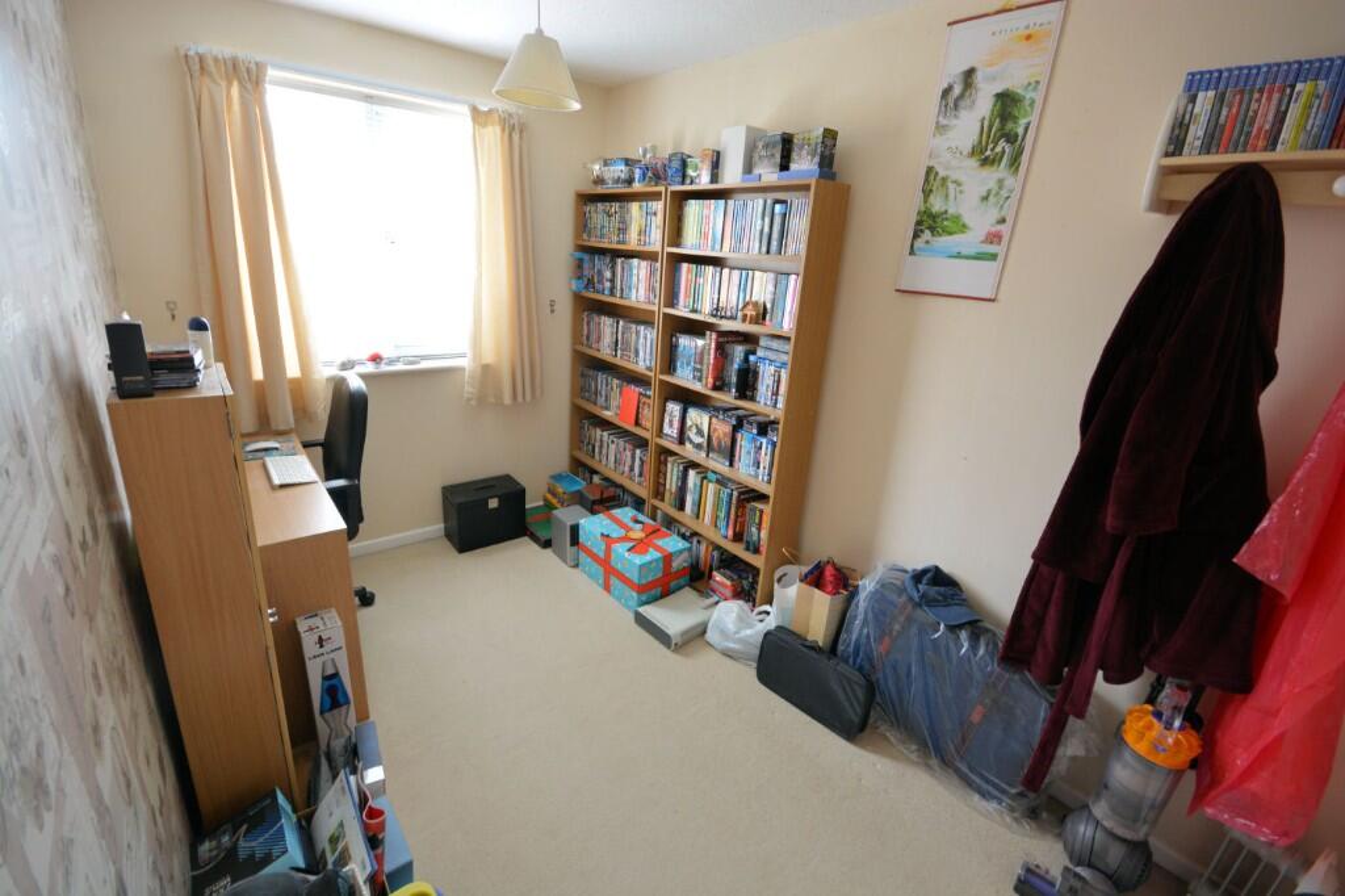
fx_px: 560
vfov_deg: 77.3
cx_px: 672
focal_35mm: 15
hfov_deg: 100.4
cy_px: 448
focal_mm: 10
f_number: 8
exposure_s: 1/1.6
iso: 400
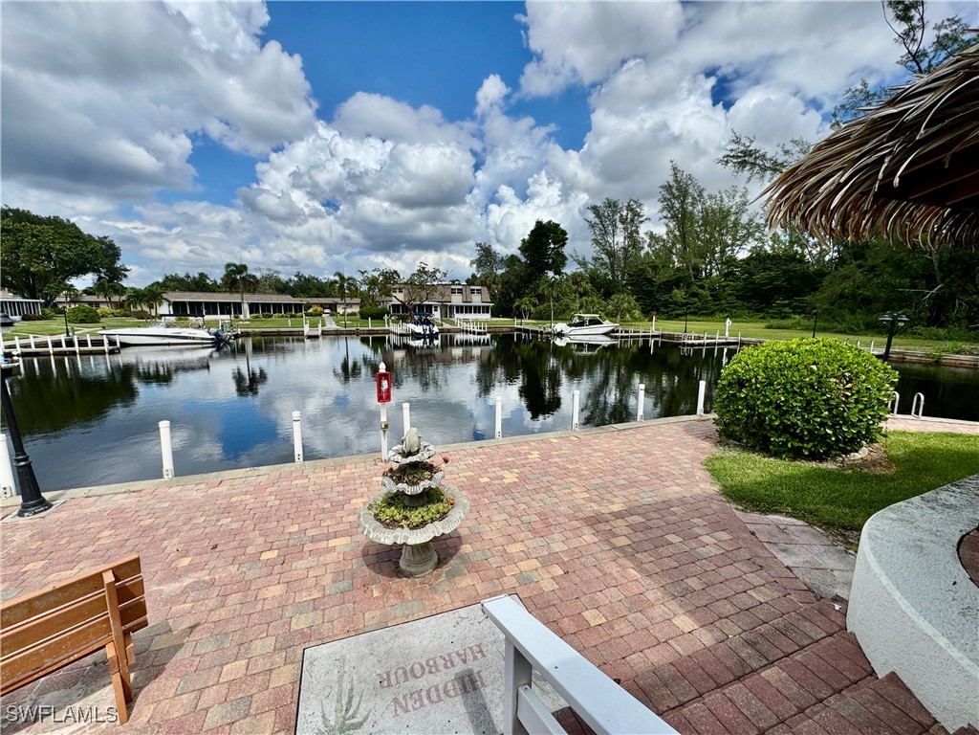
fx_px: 396
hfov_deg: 102.1
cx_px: 490
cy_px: 368
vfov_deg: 85.7
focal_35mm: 14
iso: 40
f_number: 2.2
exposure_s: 1/2146
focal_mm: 2.22
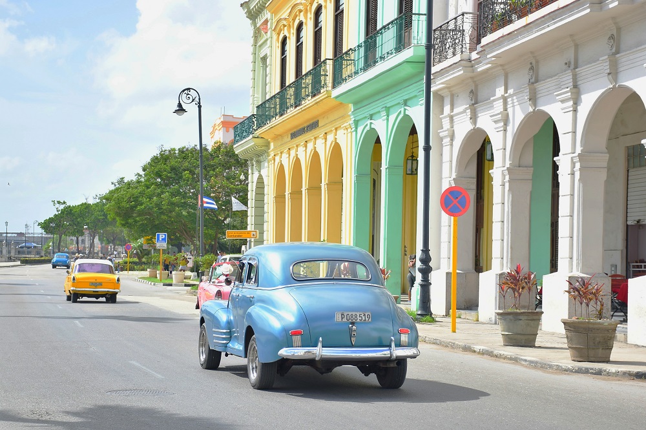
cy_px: 215
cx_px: 323
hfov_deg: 29.9
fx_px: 1211
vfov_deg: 20.1
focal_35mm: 68
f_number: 4.5
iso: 100
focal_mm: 45
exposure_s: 1/400
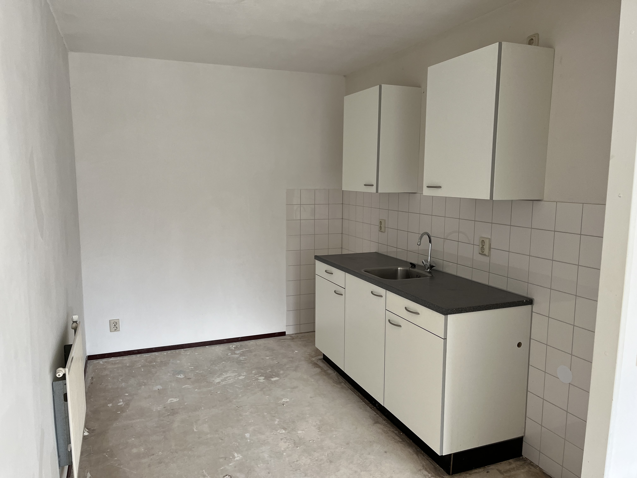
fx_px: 478
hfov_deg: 67.3
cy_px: 239
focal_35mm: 26
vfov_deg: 53.1
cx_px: 318
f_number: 1.6
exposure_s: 1/122
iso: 100
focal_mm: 5.1
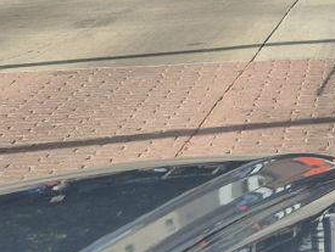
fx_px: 1618
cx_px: 652
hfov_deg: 10.9
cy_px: -323
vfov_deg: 8.3
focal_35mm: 167
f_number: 1.8
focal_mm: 5.4
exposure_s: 1/1324
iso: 25
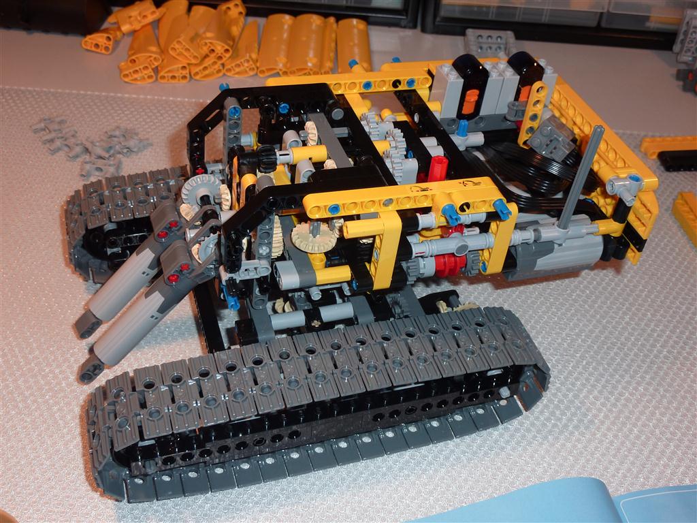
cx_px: 348
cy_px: 262
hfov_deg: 44.8
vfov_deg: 34.3
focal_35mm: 42
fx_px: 846
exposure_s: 1/30
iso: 100
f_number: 3.7
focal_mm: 6.9
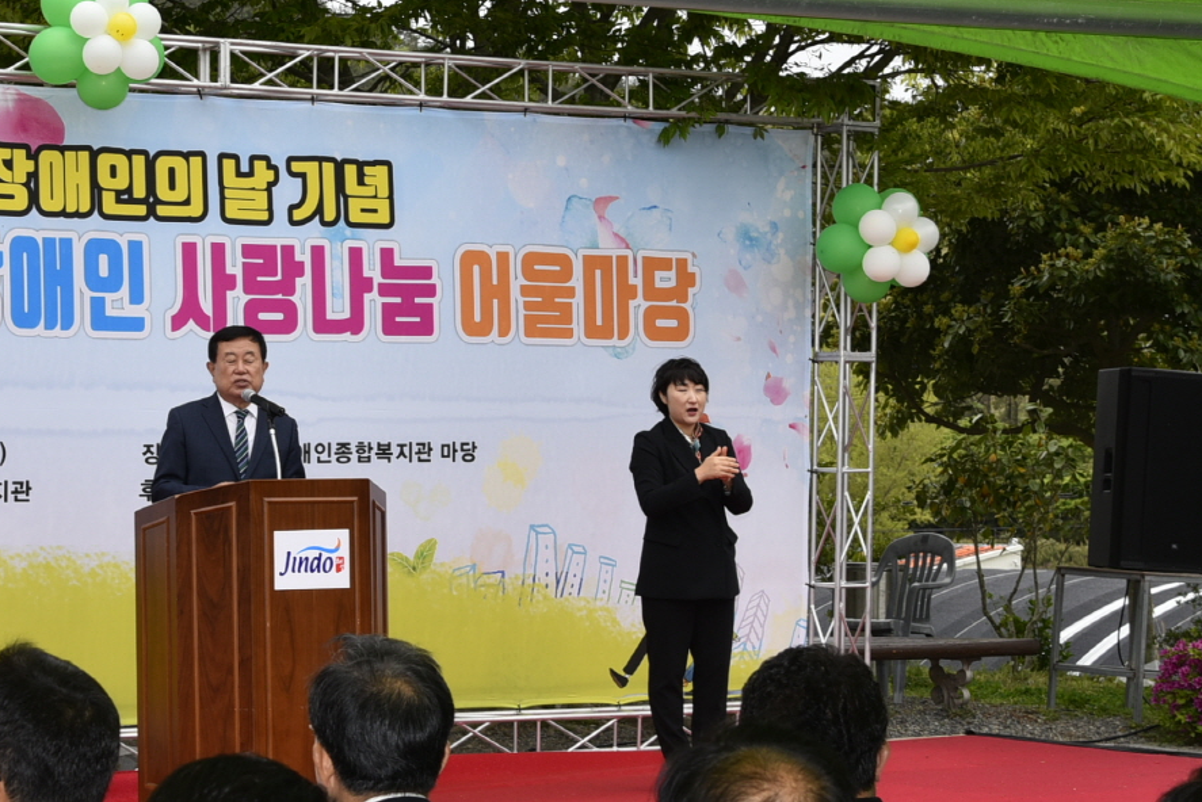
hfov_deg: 22.4
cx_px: 299
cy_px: 377
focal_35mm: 90
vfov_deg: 15.2
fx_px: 3006
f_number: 6.3
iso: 100
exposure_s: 1/125
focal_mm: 38
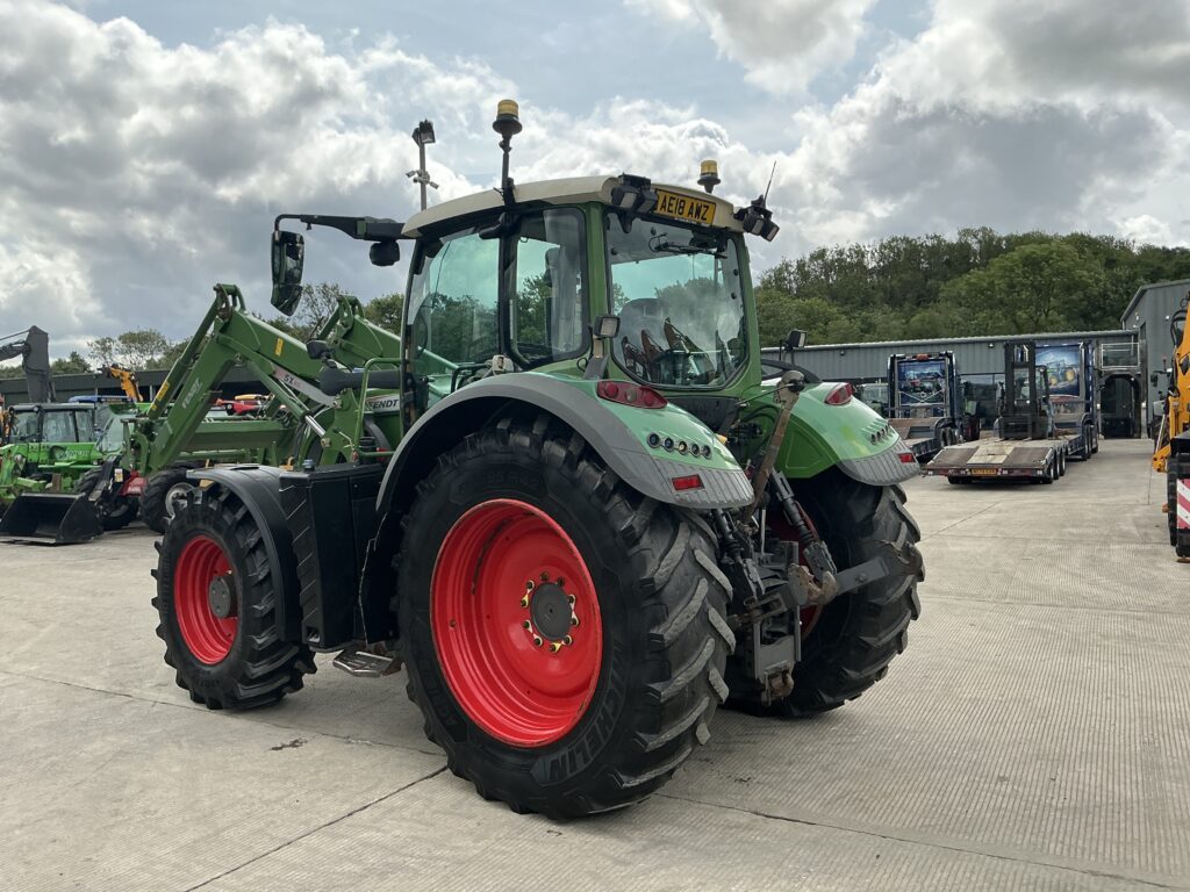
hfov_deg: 63.4
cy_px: 446
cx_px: 595
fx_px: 963
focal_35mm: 28
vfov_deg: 49.7
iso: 25
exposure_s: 1/1984
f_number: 1.8
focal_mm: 3
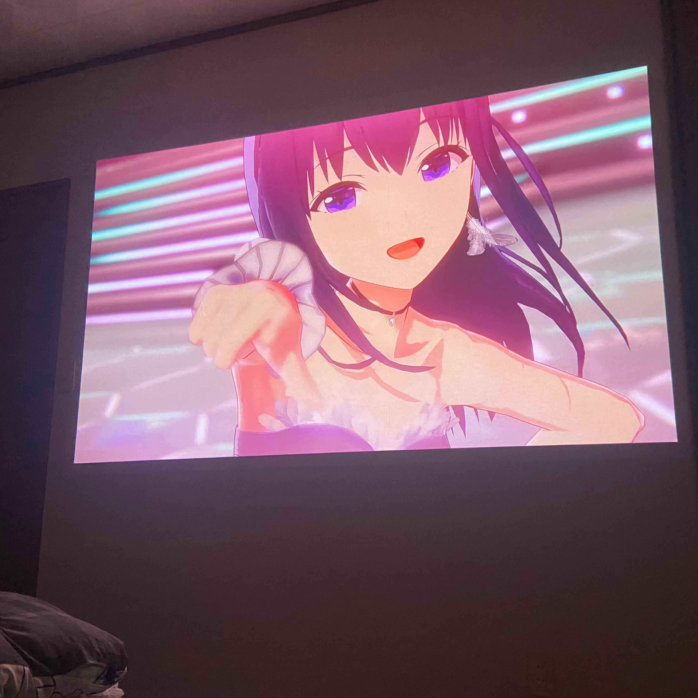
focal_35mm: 32
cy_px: 364
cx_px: 416
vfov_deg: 51.1
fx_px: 730
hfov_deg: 50.8
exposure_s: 1/60
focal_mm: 4.25
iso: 200
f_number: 1.8
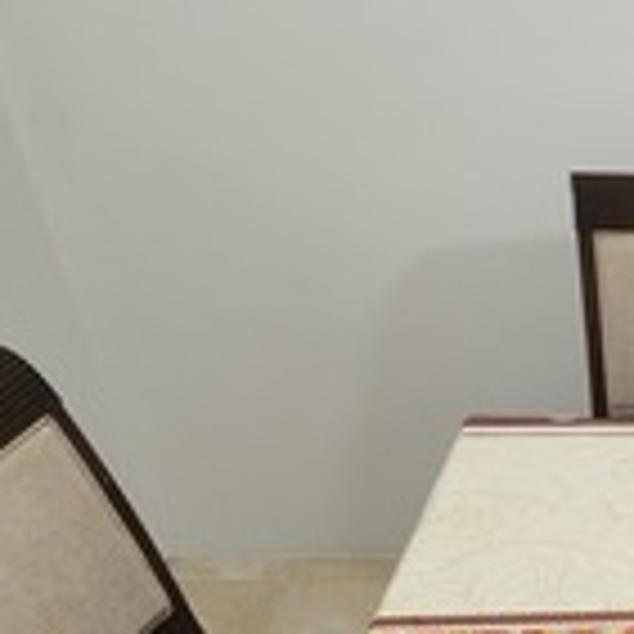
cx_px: 951
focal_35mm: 66
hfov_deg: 21.8
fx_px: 1368
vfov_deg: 25.6
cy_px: 510
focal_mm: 6.4
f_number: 1.8
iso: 400
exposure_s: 1/120
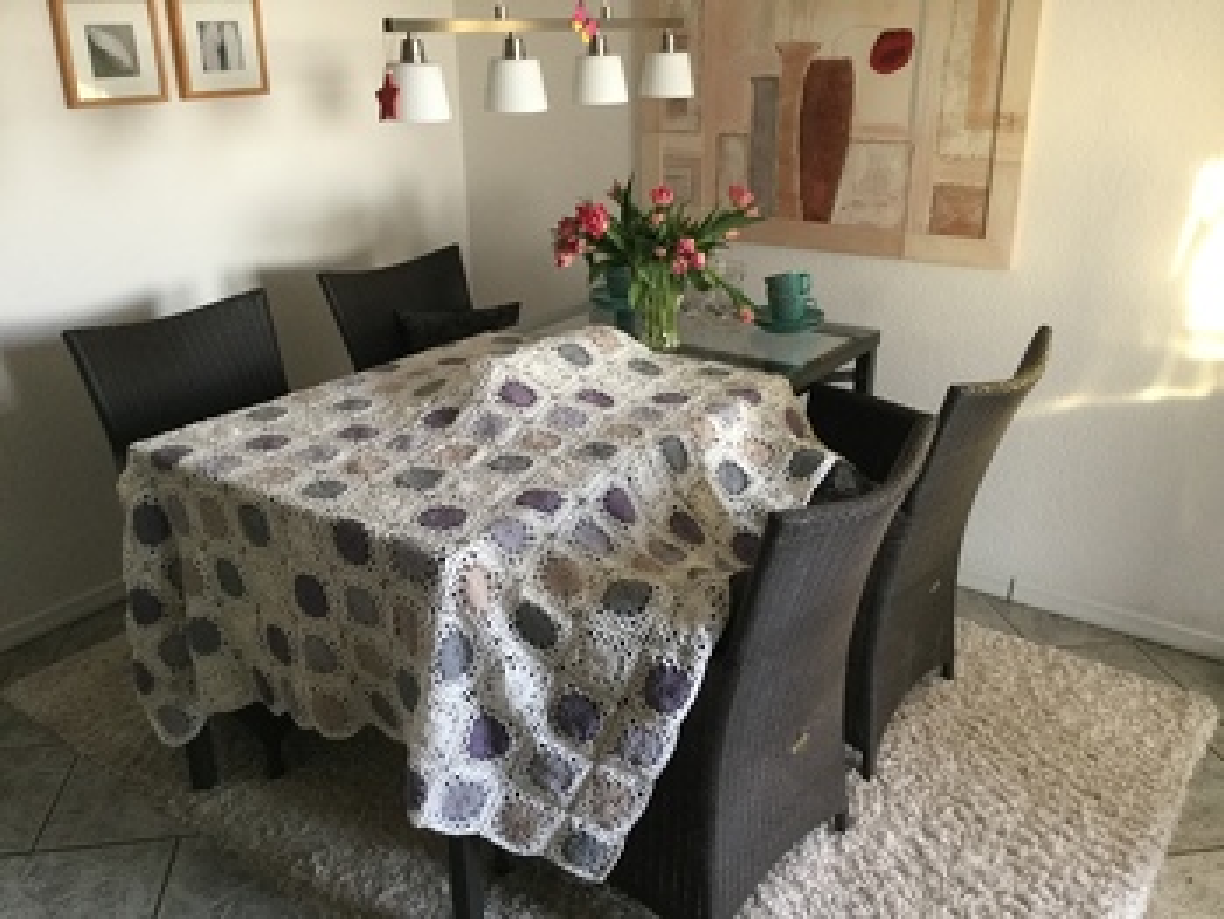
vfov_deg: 45.5
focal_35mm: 31
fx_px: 1097
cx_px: 612
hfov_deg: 58.3
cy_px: 460
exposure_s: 1/33
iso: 160
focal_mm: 3.3
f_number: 2.4
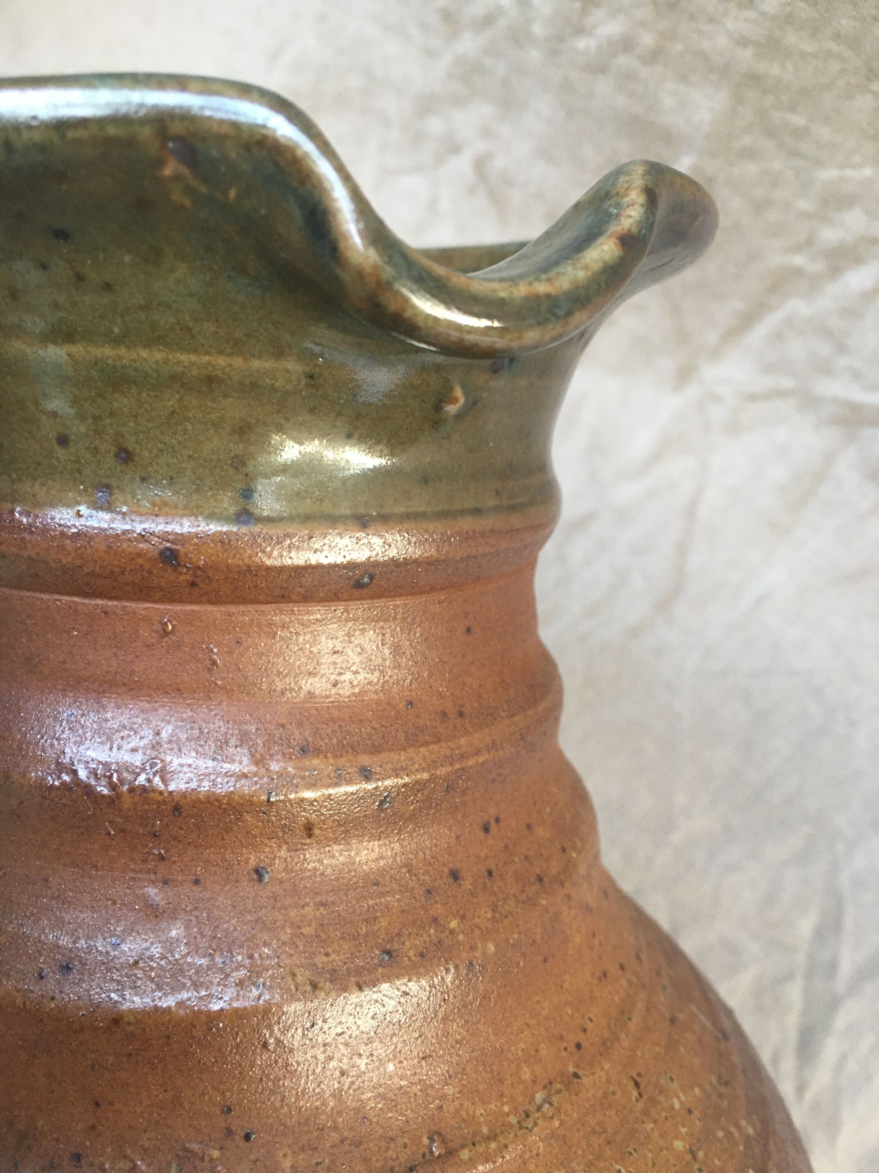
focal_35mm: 29
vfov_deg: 61.7
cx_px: 440
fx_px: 982
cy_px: 586
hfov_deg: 48.2
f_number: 2.2
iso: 125
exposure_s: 1/33
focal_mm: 4.15
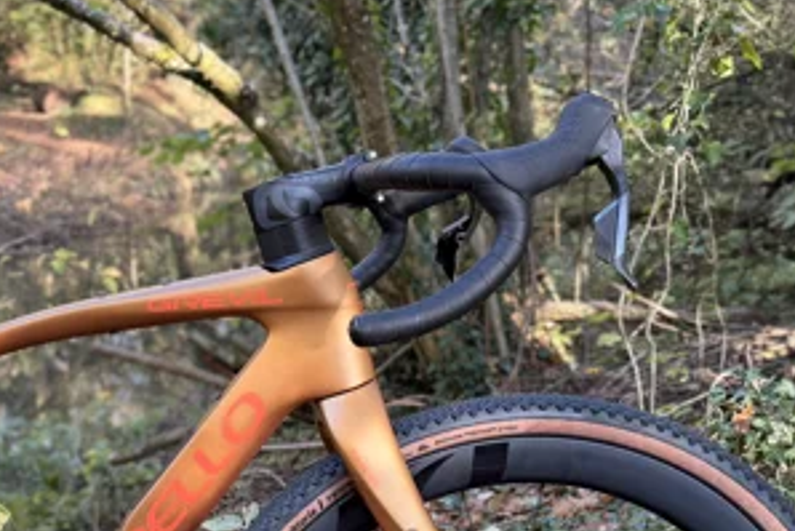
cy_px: 502
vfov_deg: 19.9
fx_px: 1480
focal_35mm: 67
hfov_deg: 29.1
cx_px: 112
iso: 100
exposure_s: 1/121
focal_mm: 6.76
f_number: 1.78
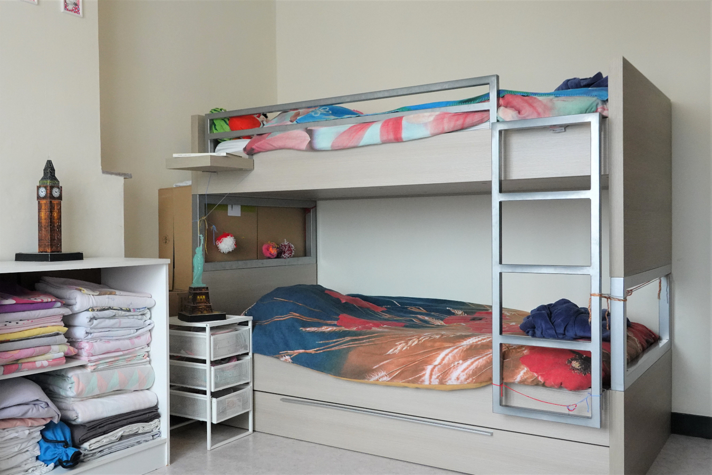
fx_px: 672
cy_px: 238
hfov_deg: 55.8
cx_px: 356
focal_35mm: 34
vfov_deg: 38.9
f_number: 4
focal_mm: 12.51
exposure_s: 1/40
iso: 1600
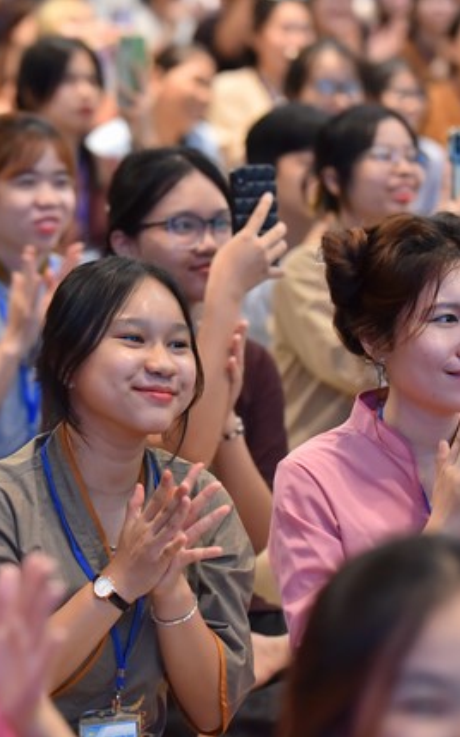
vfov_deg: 15.0
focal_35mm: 139
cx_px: 125
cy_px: 368
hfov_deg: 9.4
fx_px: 2789
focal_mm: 90
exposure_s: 1/250
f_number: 2.8
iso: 1600
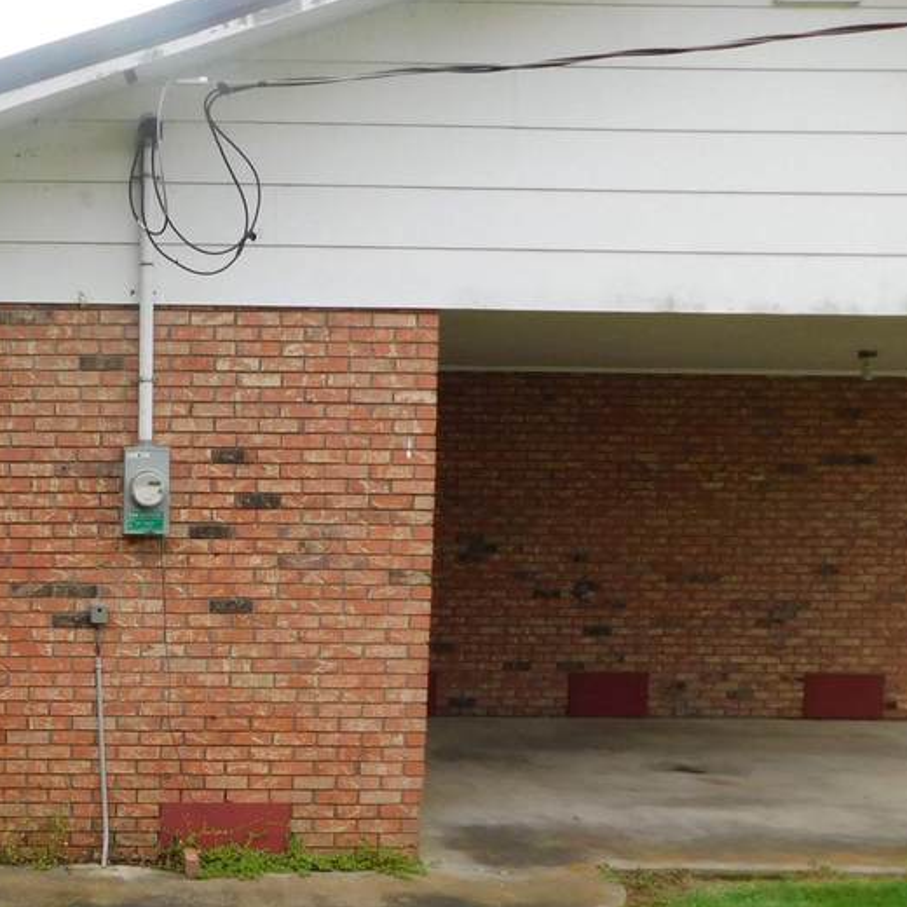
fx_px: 1482
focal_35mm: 50
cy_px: 604
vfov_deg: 33.7
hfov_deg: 31.0
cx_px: -44
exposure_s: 1/400
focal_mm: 4
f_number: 3
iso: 125
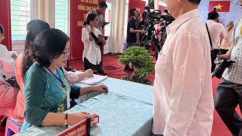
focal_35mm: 33
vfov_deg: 35.5
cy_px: 55
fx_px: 212
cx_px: 103
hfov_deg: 59.2
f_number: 1.5
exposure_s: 1/100
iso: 100
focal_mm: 5.7
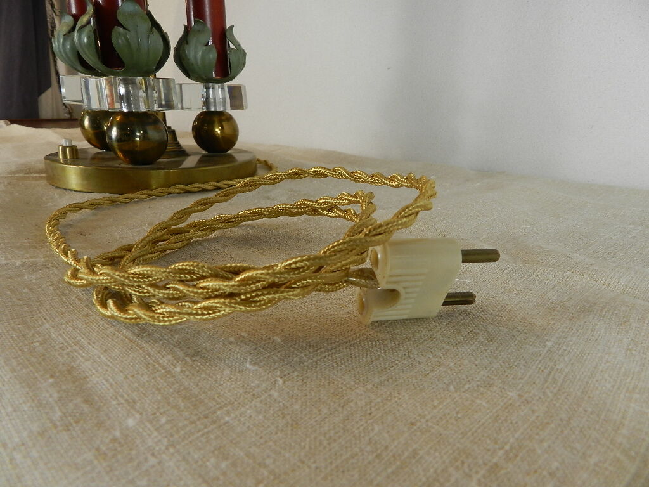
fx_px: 431
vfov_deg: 58.9
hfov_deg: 73.9
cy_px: 244
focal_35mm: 23
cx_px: 324
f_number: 3.4
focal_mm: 4
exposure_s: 1/60
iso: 160
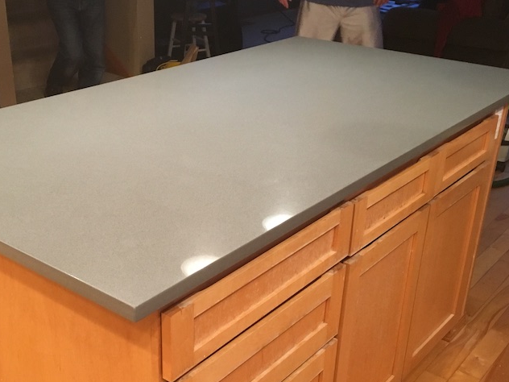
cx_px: 215
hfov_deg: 40.3
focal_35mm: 47
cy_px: 232
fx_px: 691
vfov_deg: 30.8
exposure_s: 1/30
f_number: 2.2
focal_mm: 4.15
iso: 160
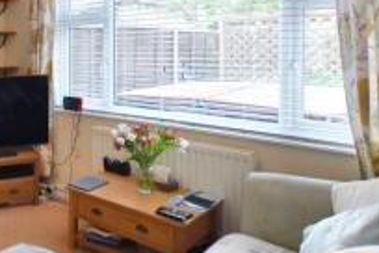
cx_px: 13
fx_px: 368
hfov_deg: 46.8
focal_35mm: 35
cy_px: 60
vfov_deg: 36.9
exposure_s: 1/250
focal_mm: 10
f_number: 3.5
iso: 800
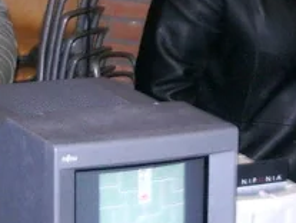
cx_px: 127
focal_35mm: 162
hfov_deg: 12.2
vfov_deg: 9.2
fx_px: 1388
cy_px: 107
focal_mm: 5.8
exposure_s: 1/15
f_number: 2.6
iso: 200
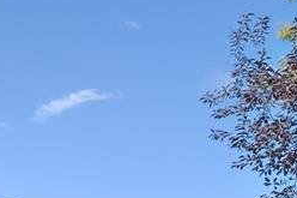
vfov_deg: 18.9
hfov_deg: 30.3
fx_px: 511
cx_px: 5
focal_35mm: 62
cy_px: 306
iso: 800
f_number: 11
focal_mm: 15
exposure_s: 1/320
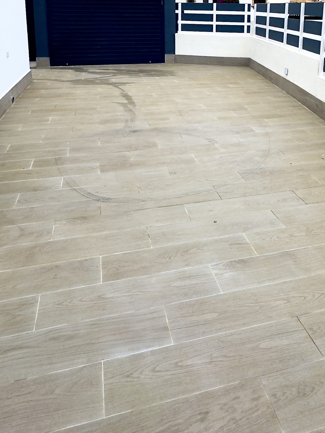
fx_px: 326
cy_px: 72
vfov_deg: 60.4
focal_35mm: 26
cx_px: 193
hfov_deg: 52.7
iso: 40
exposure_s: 1/818
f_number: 2.2
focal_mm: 2.22
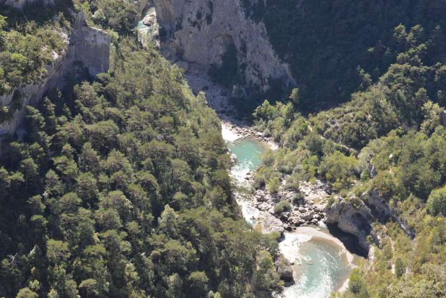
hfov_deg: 28.8
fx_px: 867
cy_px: 149
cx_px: 223
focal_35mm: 70
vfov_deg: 19.5
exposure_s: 1/125
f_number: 16
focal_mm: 70
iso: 1600
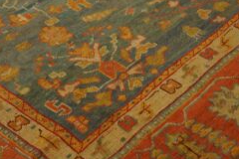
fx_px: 573
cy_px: -13
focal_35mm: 86
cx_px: 34
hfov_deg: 23.1
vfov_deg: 15.4
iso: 640
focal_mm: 23
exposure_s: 1/60
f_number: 4
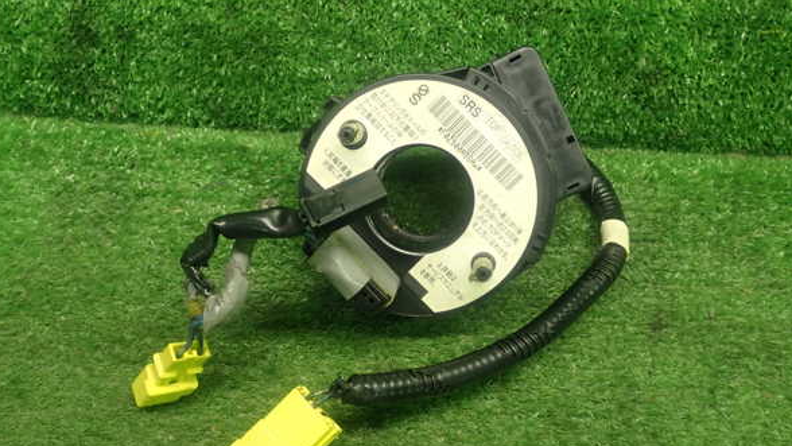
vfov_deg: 29.7
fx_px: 840
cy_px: 259
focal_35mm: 40
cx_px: 392
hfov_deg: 50.5
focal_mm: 6.37
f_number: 2.5
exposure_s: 1/40
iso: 320
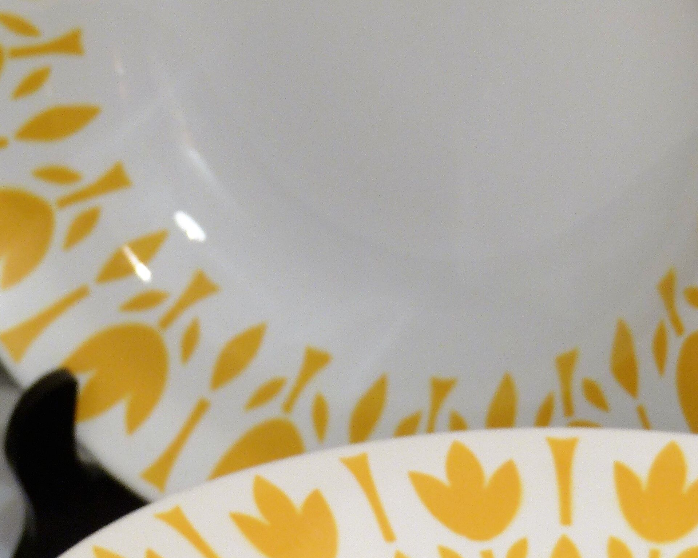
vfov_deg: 6.8
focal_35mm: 228
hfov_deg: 8.5
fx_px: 4710
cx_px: 400
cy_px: 146
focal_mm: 20.1
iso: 125
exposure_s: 1/8
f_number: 2.8
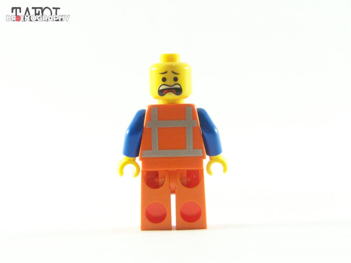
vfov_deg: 15.7
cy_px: 132
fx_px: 953
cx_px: 176
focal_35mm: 94
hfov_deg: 20.9
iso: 400
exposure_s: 1/60
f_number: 4
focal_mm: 15.6
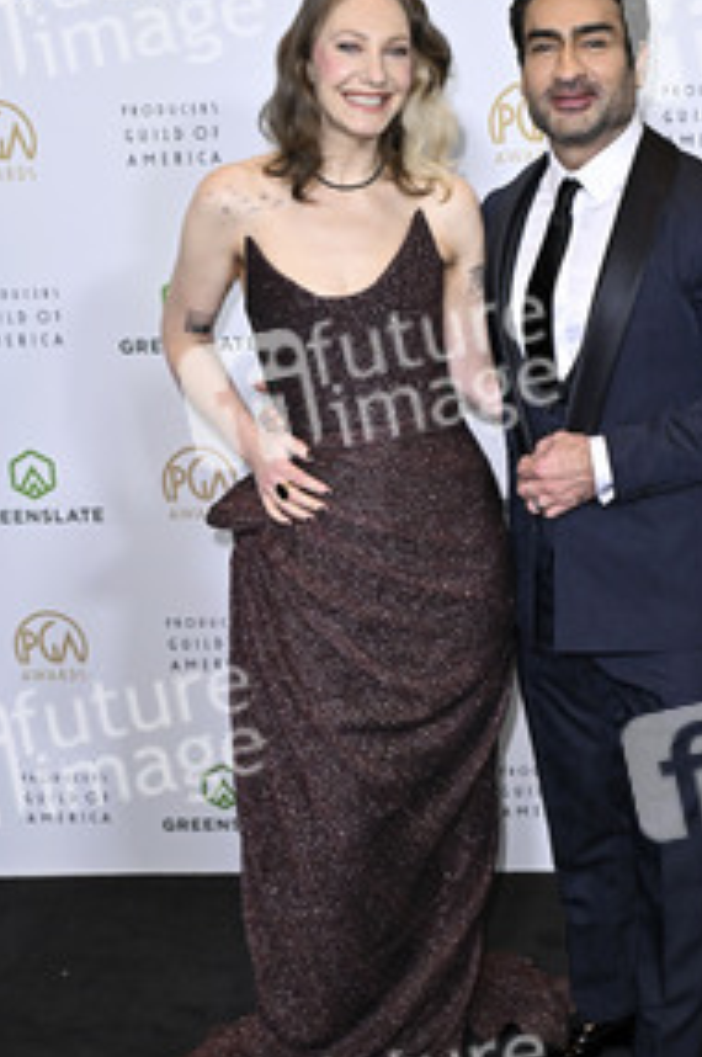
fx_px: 1437
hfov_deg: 27.3
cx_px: 477
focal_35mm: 49
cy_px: 569
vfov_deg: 40.4
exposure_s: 1/320
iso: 2000
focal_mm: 35
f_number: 5.6
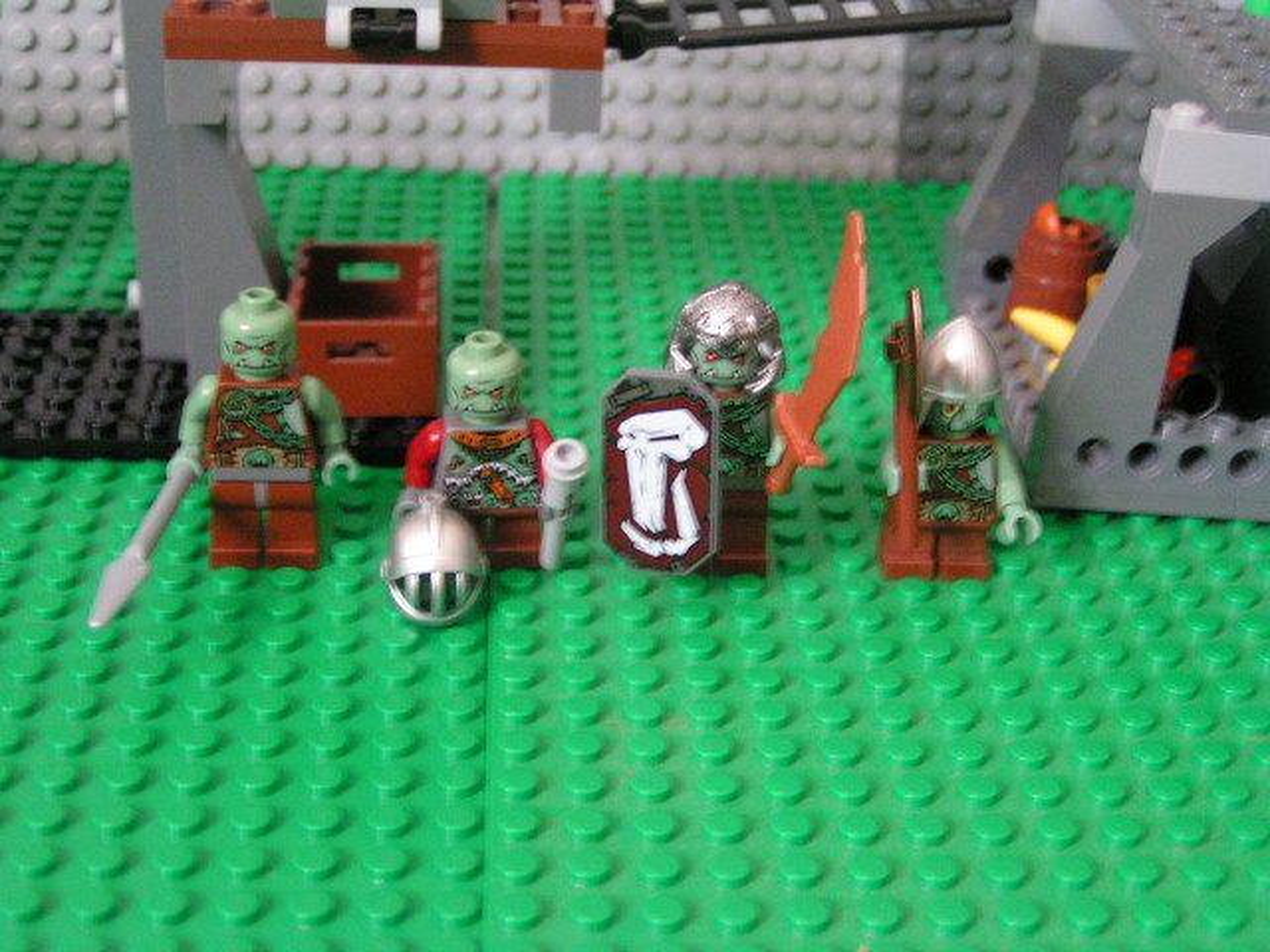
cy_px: 476
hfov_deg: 33.8
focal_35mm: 57
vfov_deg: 25.7
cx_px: 635
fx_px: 2091
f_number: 3.2
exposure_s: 1/5
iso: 200
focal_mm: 8.7
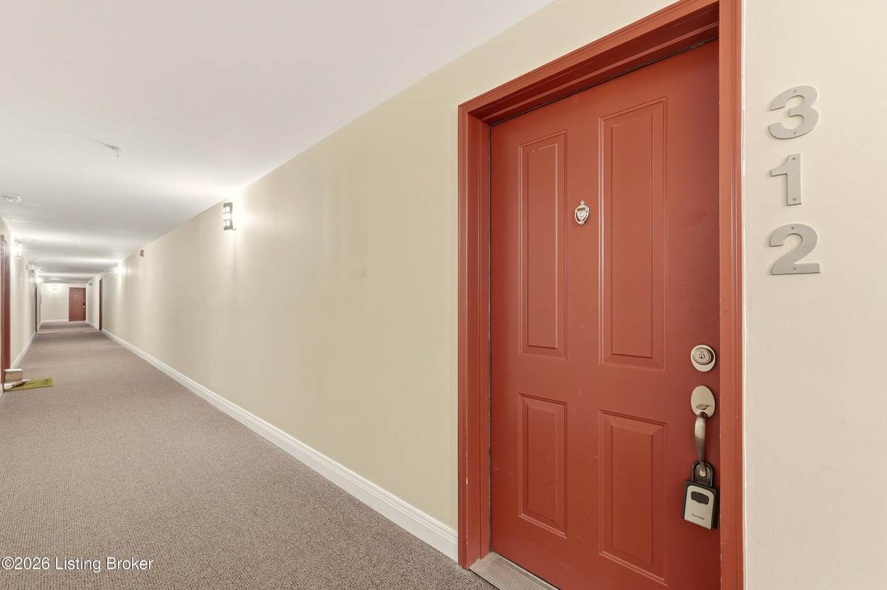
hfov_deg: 100.4
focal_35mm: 15
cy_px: 295
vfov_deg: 77.3
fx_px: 369
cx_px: 444
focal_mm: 10
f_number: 9
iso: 400
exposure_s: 1/8
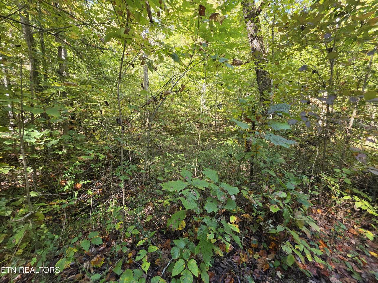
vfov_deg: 89.9
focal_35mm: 13
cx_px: 189
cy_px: 142
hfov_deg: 106.2
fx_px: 142
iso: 100
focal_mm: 2.2
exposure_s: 1/120
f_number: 1.9
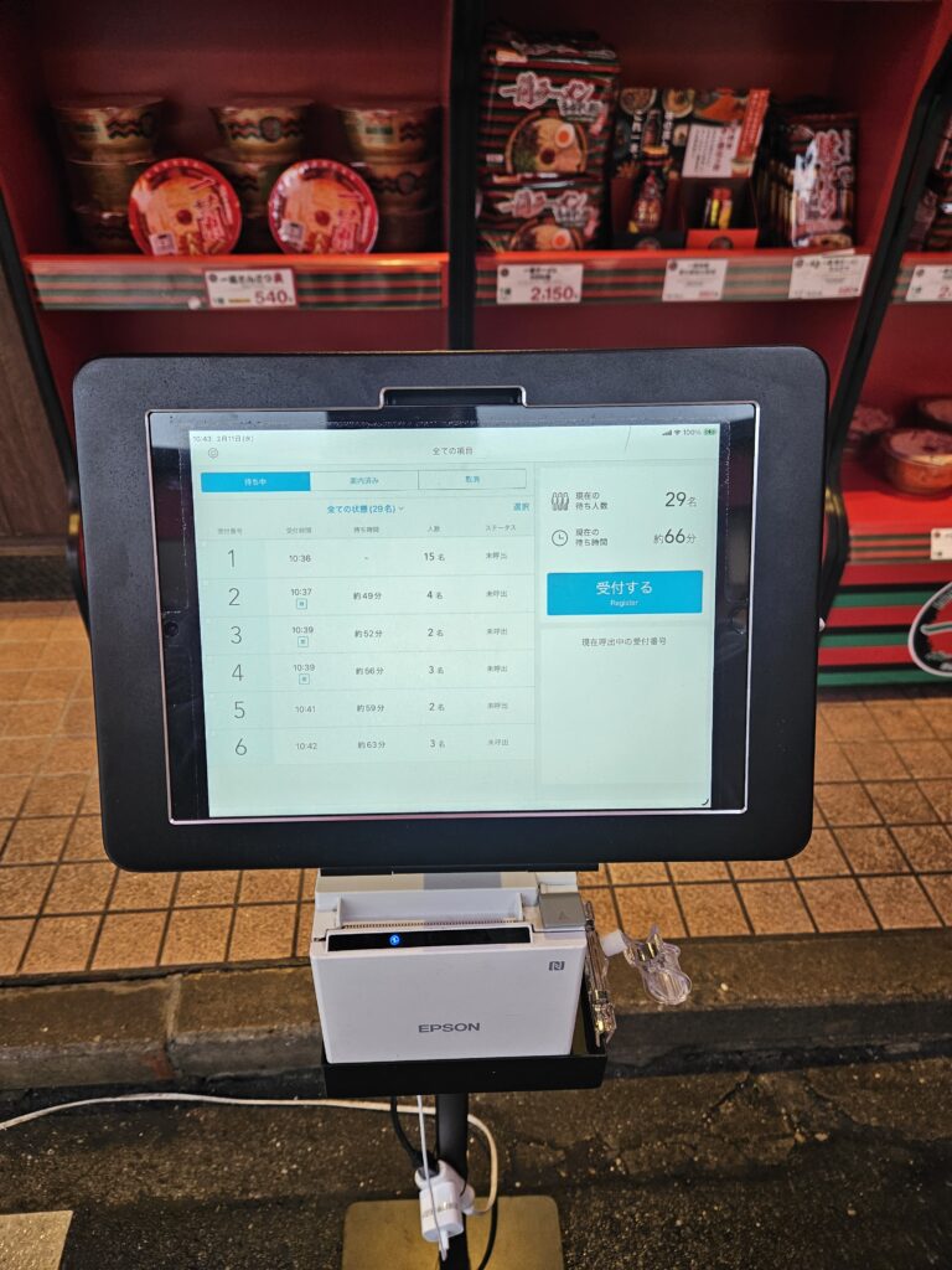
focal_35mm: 23
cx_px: 476
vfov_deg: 73.9
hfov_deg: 58.9
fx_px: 843
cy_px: 635
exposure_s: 1/120
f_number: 1.8
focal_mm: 5.4
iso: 100
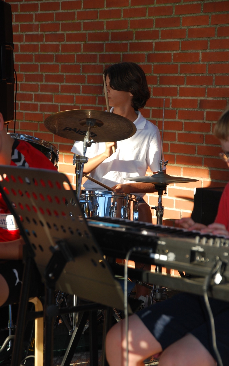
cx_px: 115
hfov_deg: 10.7
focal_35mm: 123
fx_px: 1228
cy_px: 183
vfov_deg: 17.0
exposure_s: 1/200
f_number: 5.6
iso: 200
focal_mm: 80
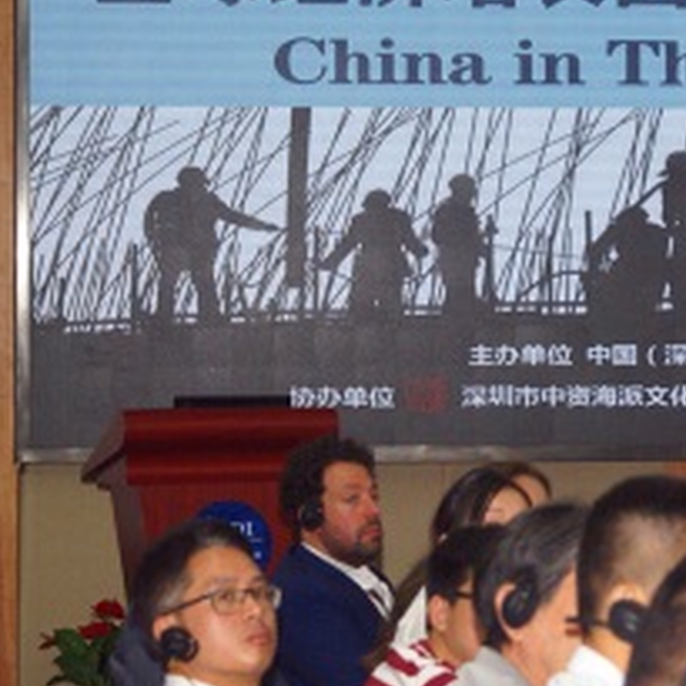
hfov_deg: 10.3
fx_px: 3767
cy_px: 303
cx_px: 693
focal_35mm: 168
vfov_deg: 10.4
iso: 800
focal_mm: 60
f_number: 5.6
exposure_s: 1/125
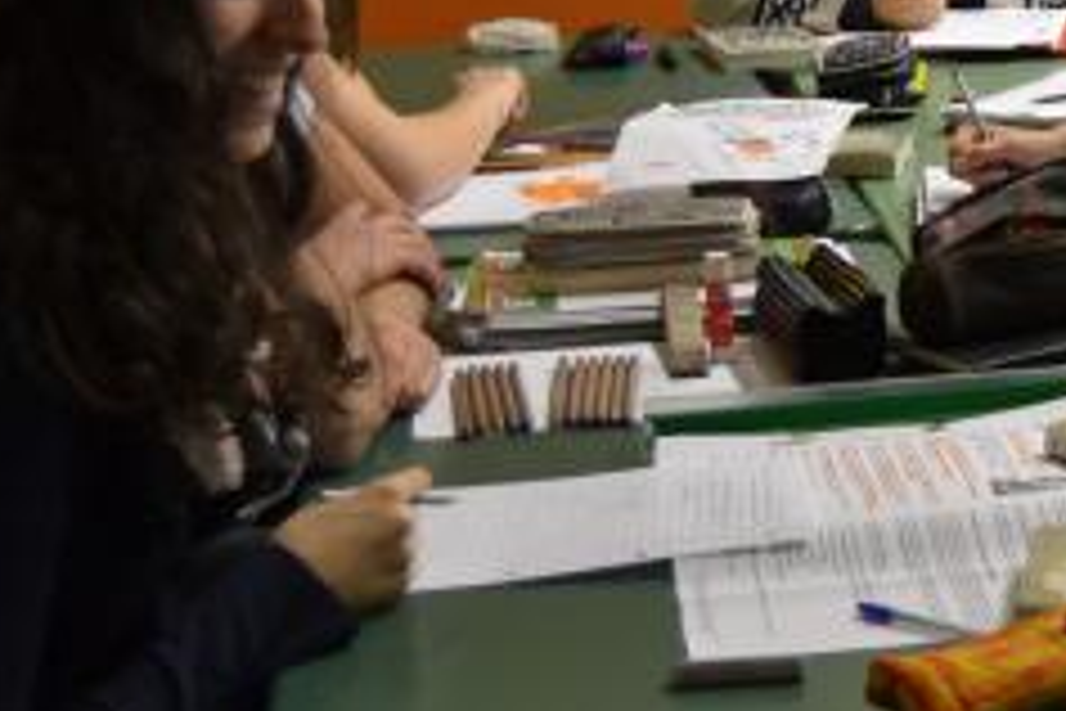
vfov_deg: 13.4
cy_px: 155
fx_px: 3020
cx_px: 1178
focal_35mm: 102
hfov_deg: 19.2
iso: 720
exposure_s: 1/60
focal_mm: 26
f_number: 4
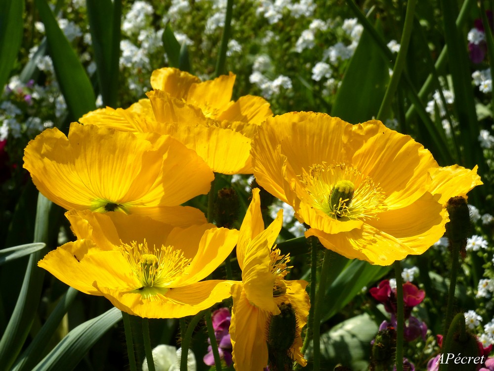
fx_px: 2383
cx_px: 247
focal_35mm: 167
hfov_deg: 11.8
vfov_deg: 8.9
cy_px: 186
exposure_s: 1/1600
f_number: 5
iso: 100
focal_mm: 30.1
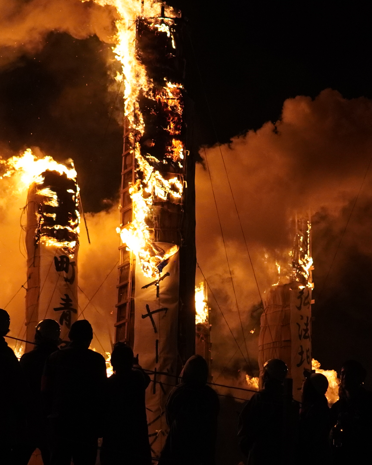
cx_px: 183
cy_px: 250
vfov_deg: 16.3
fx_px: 1624
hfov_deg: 13.1
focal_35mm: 118
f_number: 2.2
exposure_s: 1/200
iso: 1250
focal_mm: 30
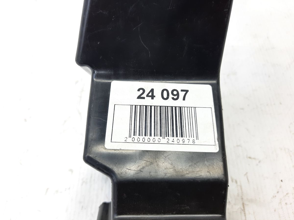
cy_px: 110
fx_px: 212
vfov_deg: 54.9
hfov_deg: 69.4
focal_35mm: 25
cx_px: 147
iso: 100
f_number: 2
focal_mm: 4.6
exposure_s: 1/50
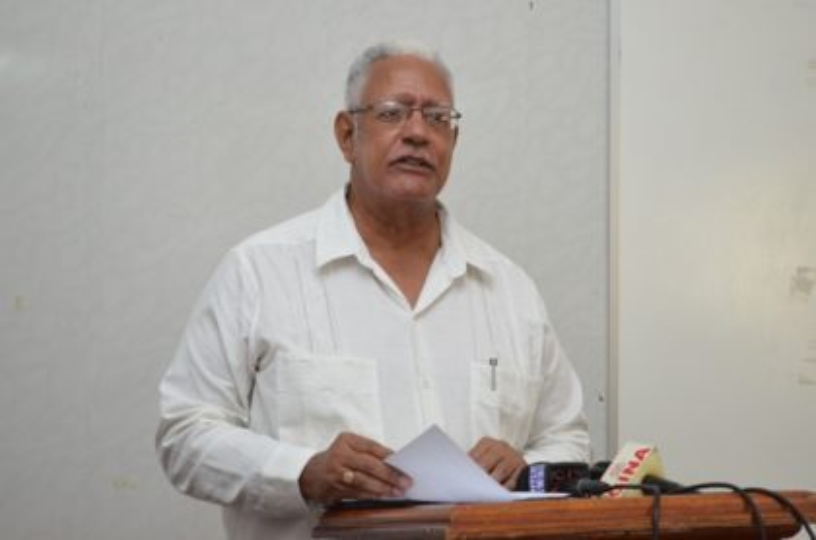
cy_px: 270
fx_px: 1866
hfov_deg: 24.7
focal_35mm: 82
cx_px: 408
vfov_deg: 16.5
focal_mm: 55
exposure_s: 1/60
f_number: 5.6
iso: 1400
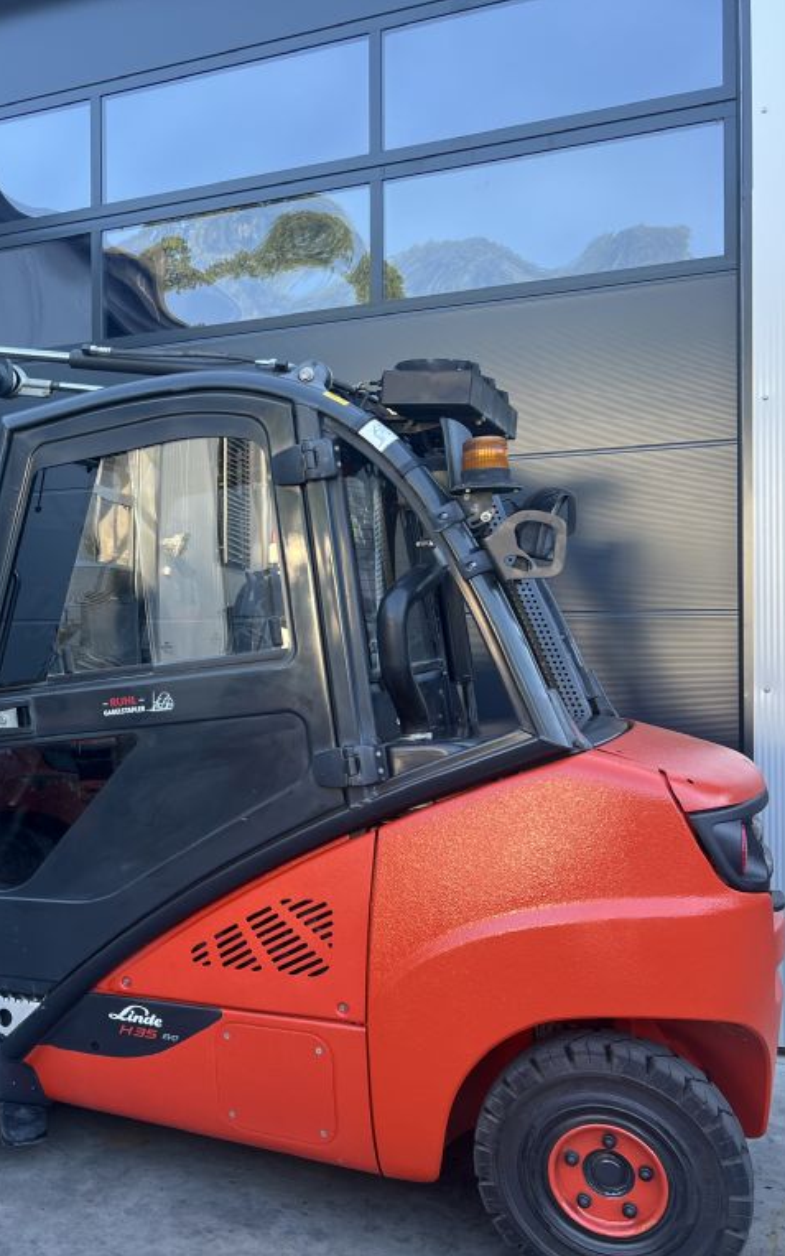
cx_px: 71
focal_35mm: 37
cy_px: 629
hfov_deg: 32.6
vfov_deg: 52.7
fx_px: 1266
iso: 32
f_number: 1.5
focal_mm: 5.7
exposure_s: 1/145
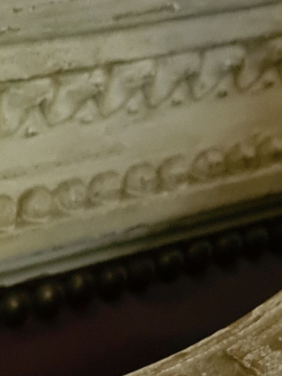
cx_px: -113
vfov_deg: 14.2
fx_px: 1391
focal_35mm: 128
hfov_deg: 11.2
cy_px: 606
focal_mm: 5.4
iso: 800
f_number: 1.8
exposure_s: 1/25
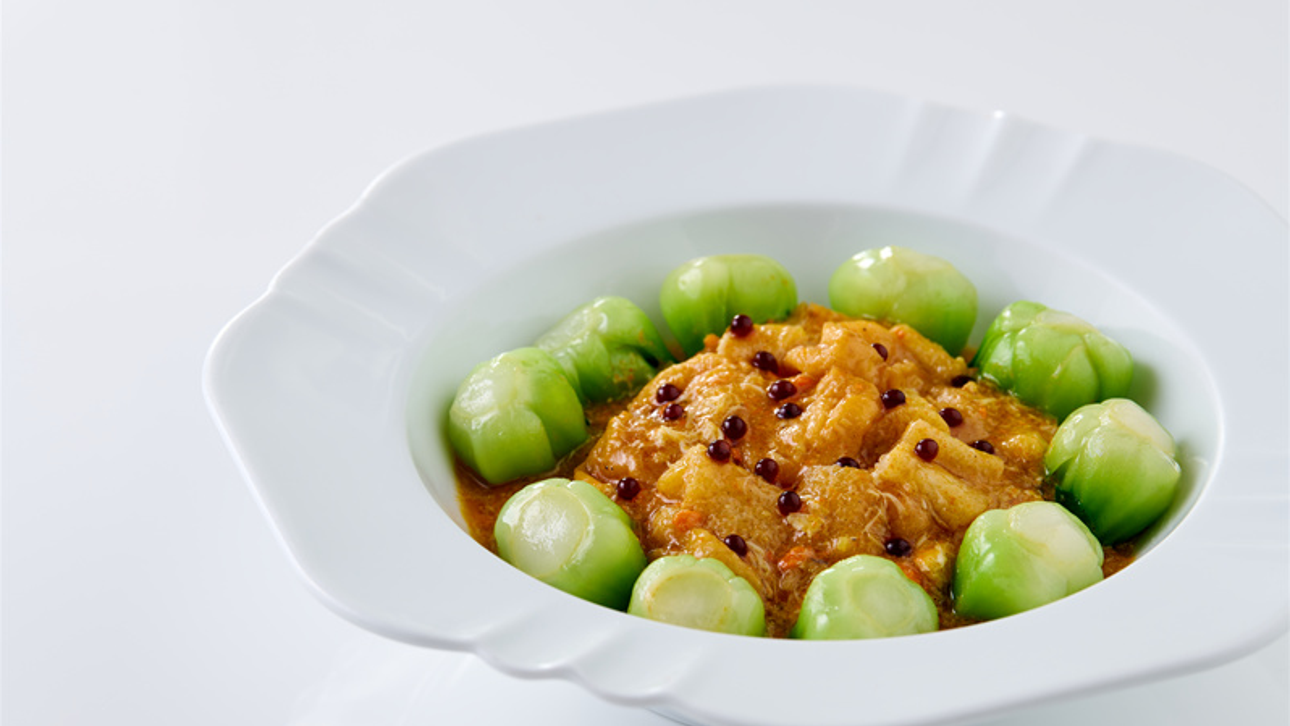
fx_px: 4310
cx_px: 645
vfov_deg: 9.6
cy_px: 403
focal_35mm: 126
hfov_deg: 17.0
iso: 64
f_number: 8
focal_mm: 120
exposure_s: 1/250
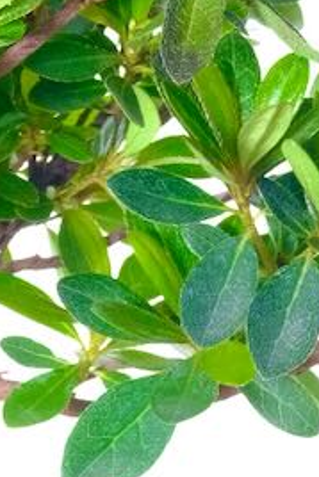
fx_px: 7035
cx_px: -130
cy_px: 409
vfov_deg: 3.9
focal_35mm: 530
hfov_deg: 2.6
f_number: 10
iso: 1600
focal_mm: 74.1
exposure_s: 1/13
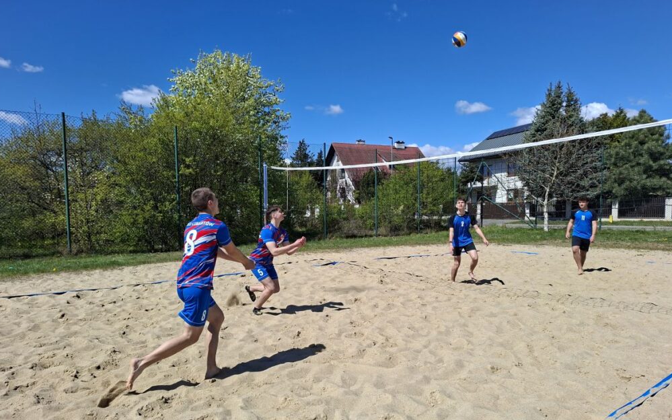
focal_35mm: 25
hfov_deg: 72.6
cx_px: 334
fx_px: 458
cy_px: 237
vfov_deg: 49.1
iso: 50
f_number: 1.8
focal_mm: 5.54
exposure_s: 1/1938
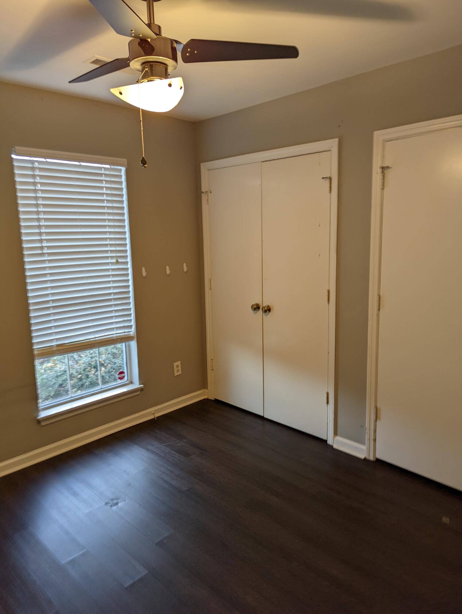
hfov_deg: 56.9
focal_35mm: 24
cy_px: 307
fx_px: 426
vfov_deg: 71.5
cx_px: 231
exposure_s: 1/60
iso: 60
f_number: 1.85
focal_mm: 6.81
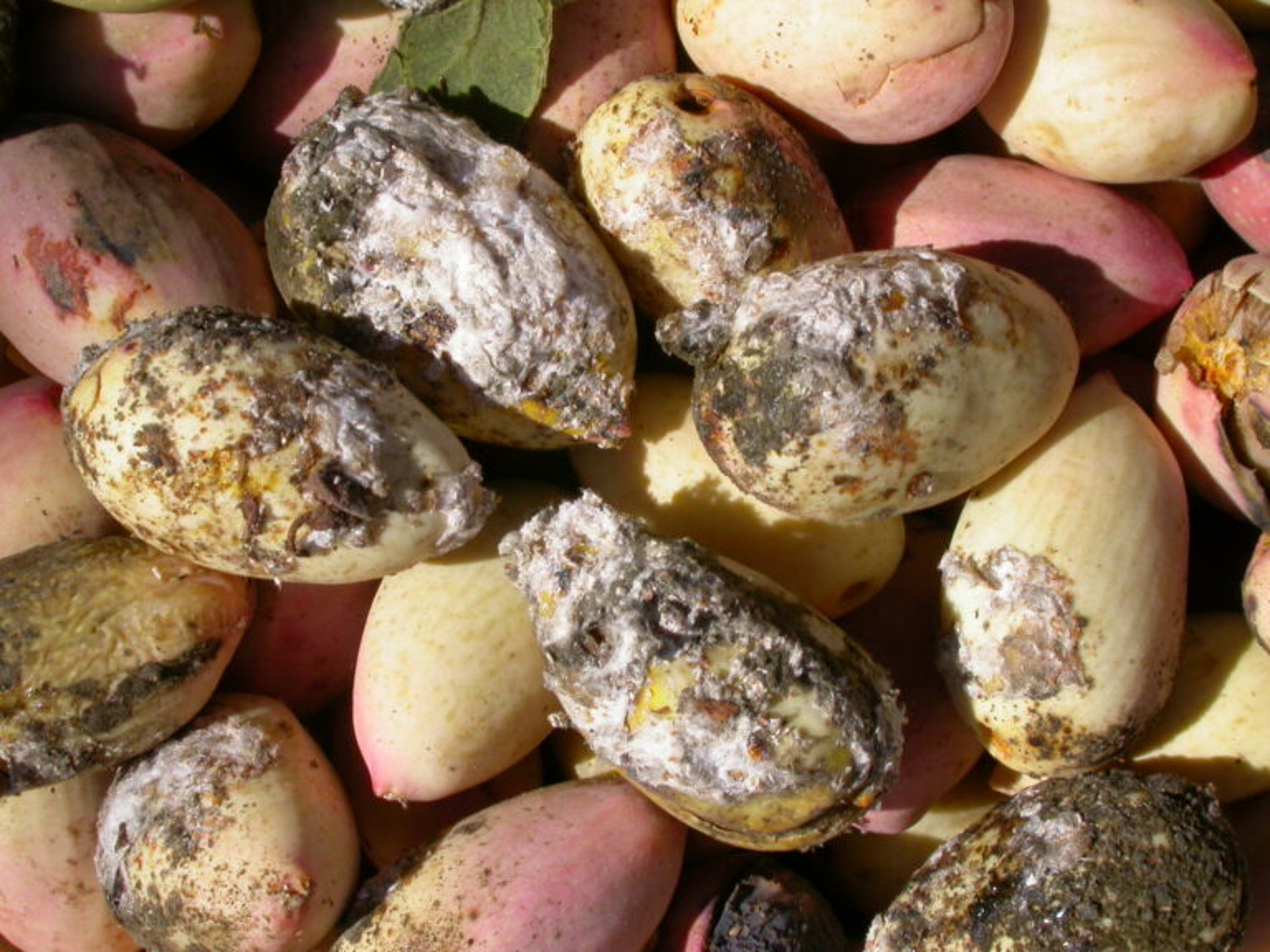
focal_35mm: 78
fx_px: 2862
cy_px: 476
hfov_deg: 25.0
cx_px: 635
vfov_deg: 18.9
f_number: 9.9
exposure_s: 1/295
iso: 100
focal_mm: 16.2
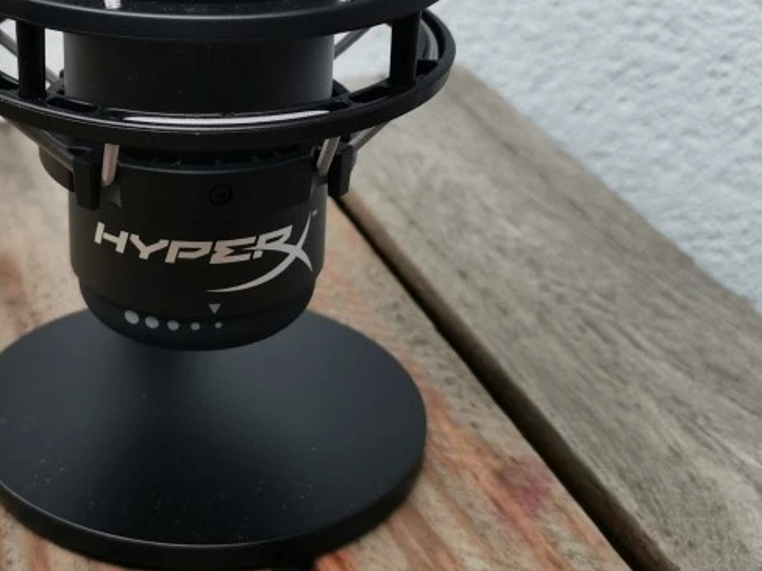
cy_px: 193
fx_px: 1409
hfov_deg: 29.8
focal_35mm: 64
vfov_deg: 22.8
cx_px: 189
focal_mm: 5.56
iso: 160
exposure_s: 1/60
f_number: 1.6
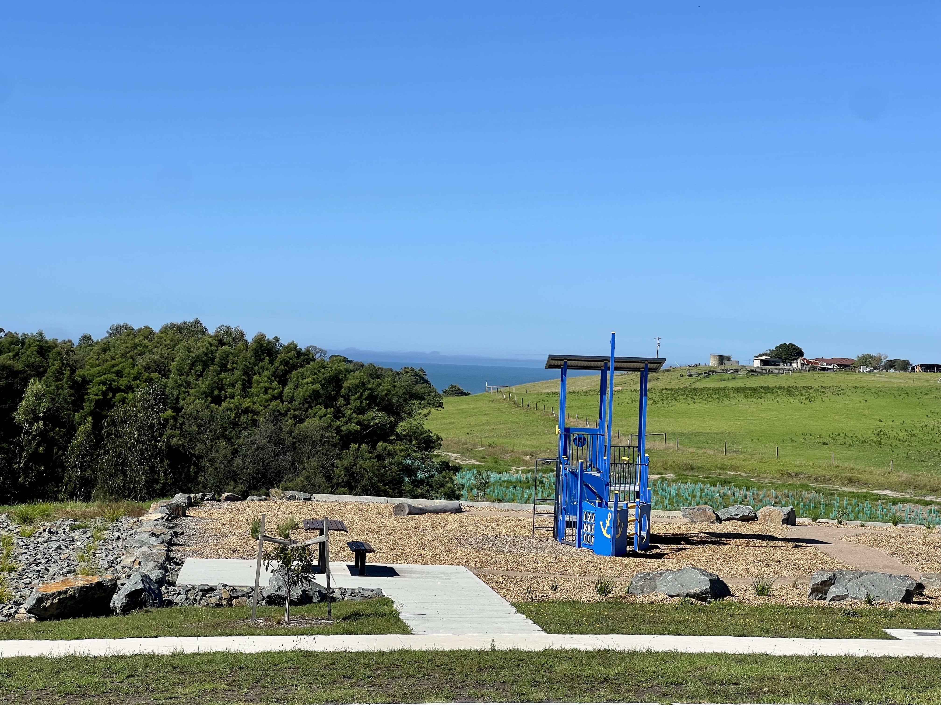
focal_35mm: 77
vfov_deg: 19.1
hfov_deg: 25.3
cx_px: 470
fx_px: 2093
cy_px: 352
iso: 32
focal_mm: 9
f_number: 2.8
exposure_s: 1/1292
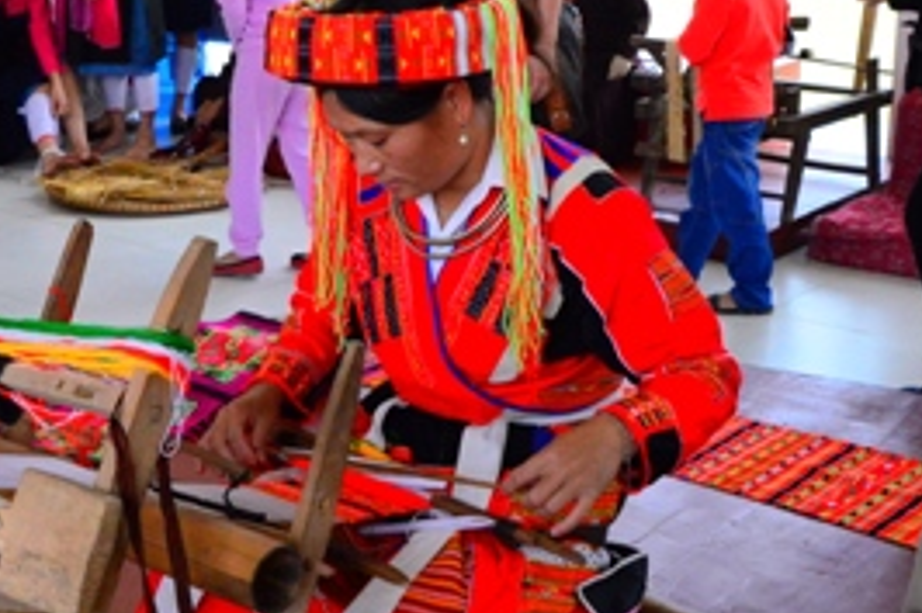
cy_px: 320
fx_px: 1587
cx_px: 281
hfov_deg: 32.0
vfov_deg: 21.9
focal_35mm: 62
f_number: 6.7
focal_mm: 22
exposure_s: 1/1000
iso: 3600
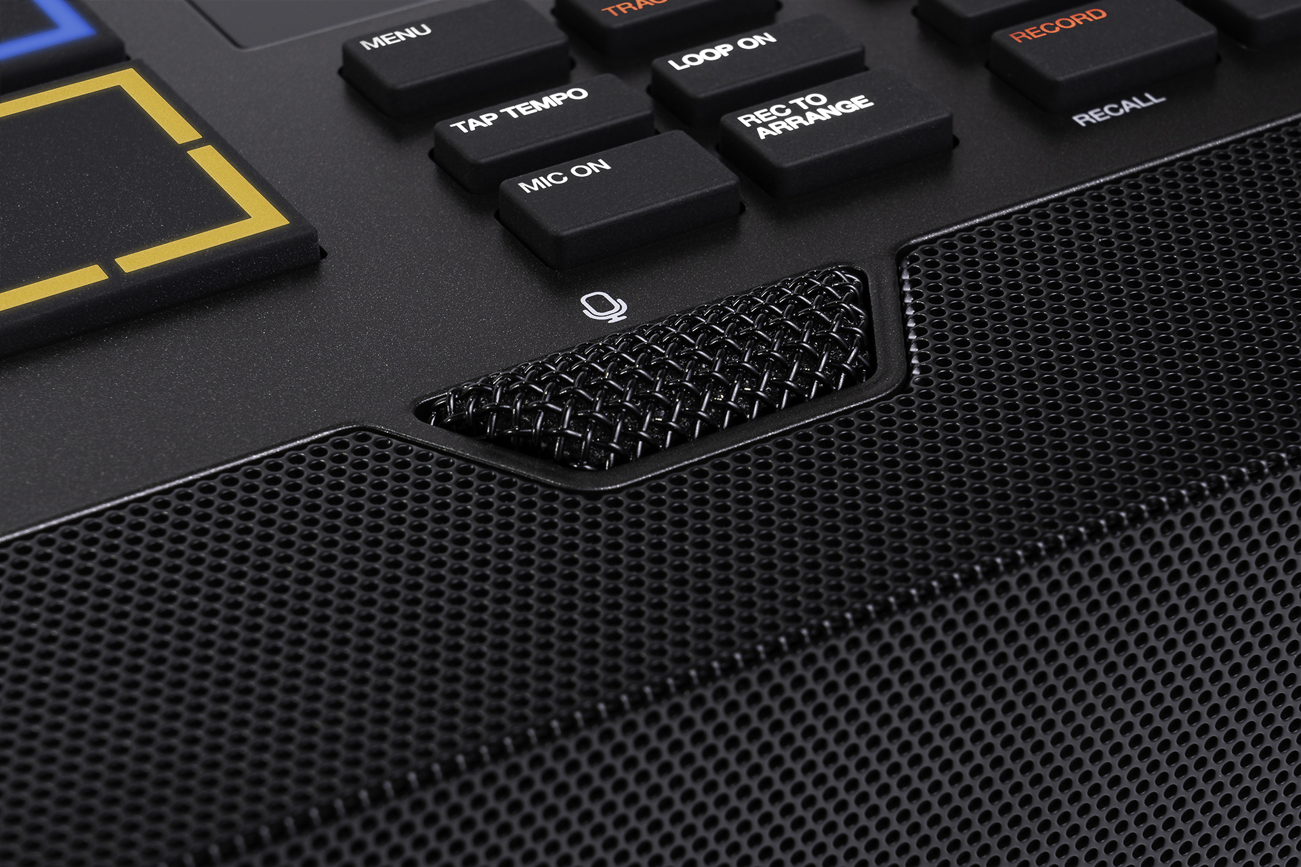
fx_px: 3794
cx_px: 650
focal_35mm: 105
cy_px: 434
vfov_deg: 13.0
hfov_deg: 19.5
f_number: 22
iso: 320
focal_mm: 105
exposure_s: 1/6
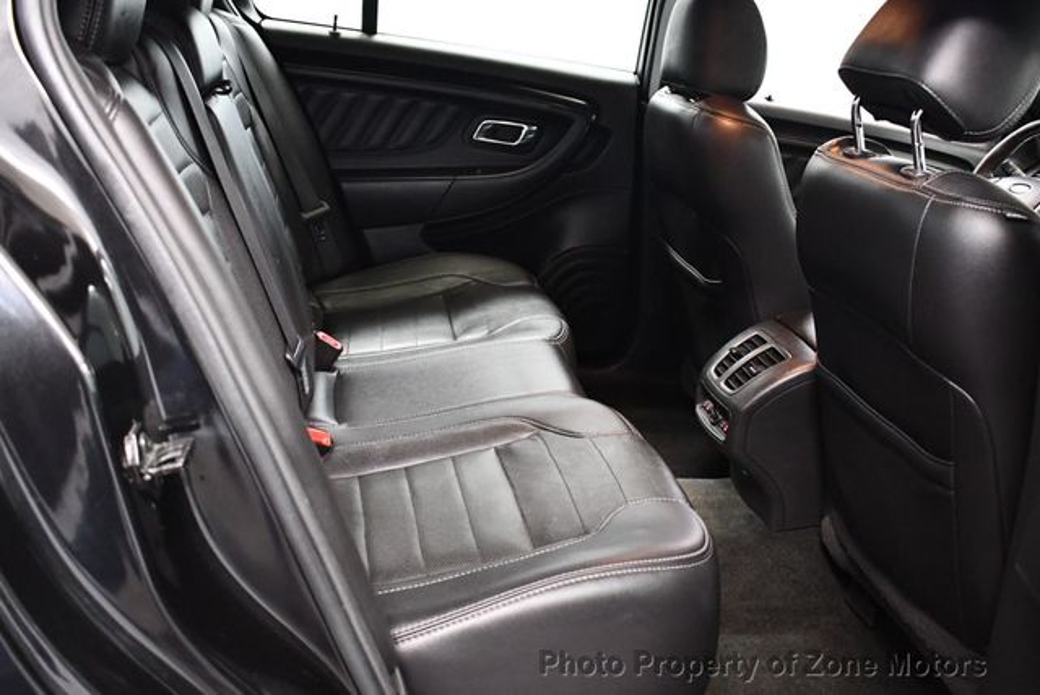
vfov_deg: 36.9
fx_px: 1041
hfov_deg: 53.1
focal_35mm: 36
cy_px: 348
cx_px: 520
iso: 3600
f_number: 3.5
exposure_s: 1/60
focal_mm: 18
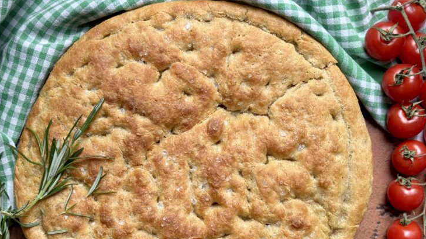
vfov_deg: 17.4
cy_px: 169
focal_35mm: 69
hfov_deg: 30.6
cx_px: 188
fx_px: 779
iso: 64
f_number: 1.78
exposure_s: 1/121
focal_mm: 6.76
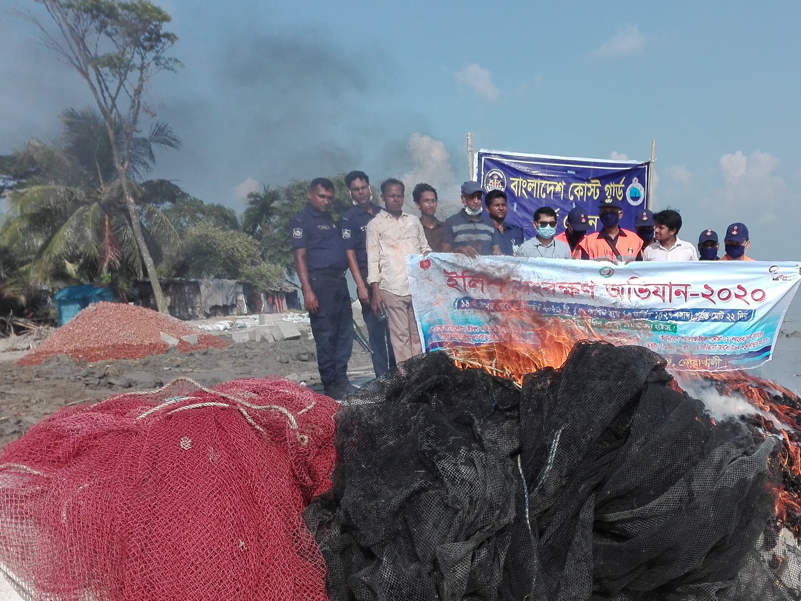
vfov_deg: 35.8
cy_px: 356
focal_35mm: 40
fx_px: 926
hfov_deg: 45.6
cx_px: 577
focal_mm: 3.79
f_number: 2
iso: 100
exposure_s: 1/1664
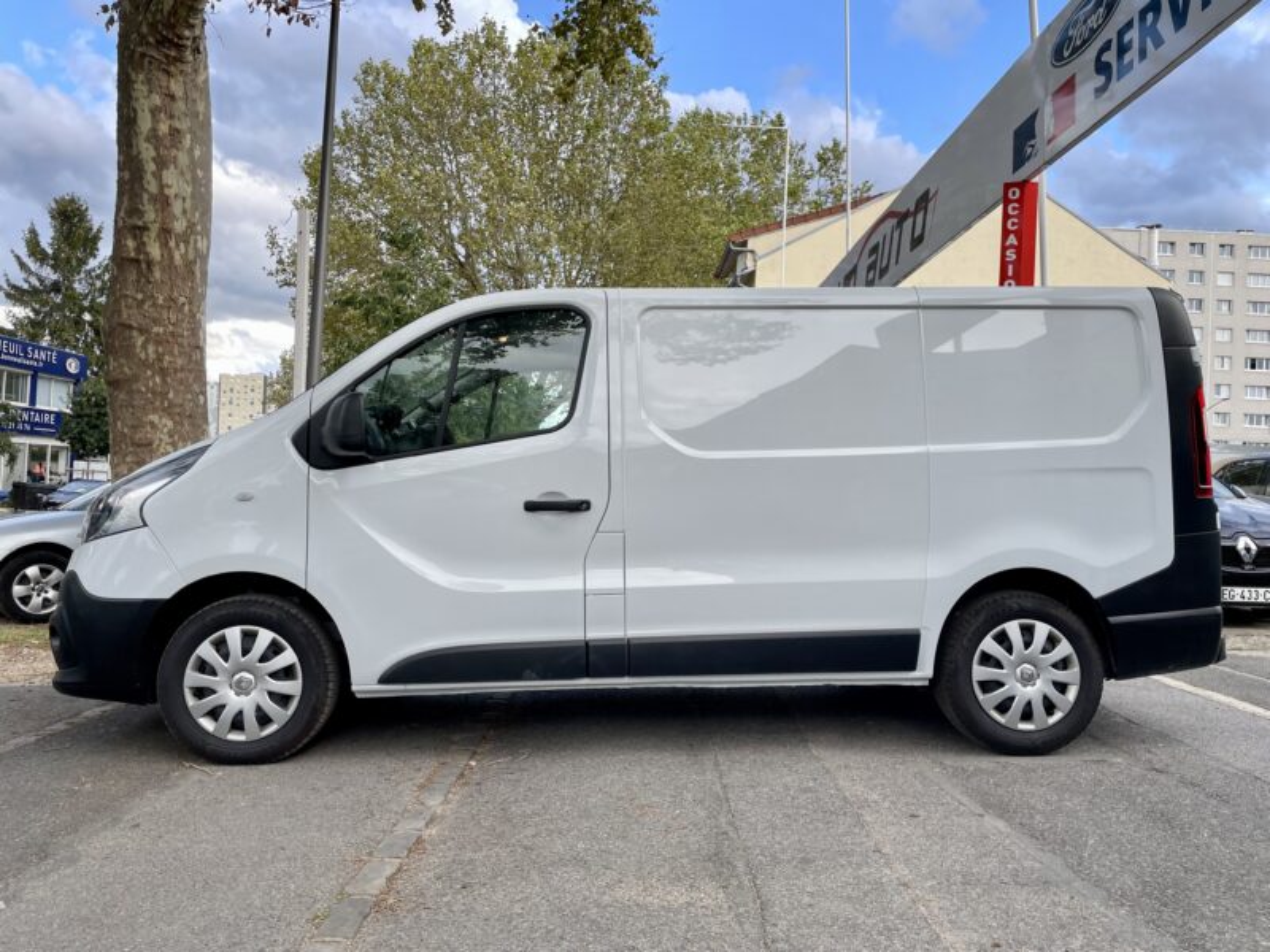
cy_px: 476
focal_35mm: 26
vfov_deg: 53.1
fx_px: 954
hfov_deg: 67.3
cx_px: 635
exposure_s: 1/258
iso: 32
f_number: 1.6
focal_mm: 4.2
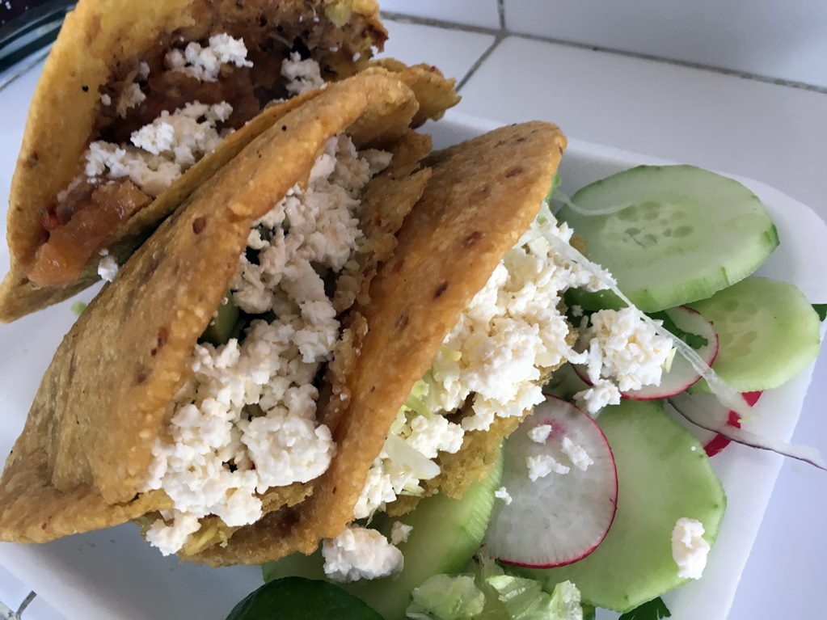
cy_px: 310
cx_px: 414
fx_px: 693
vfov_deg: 48.2
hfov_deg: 61.7
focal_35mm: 29
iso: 25
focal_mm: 4.15
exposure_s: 1/30
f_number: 2.2
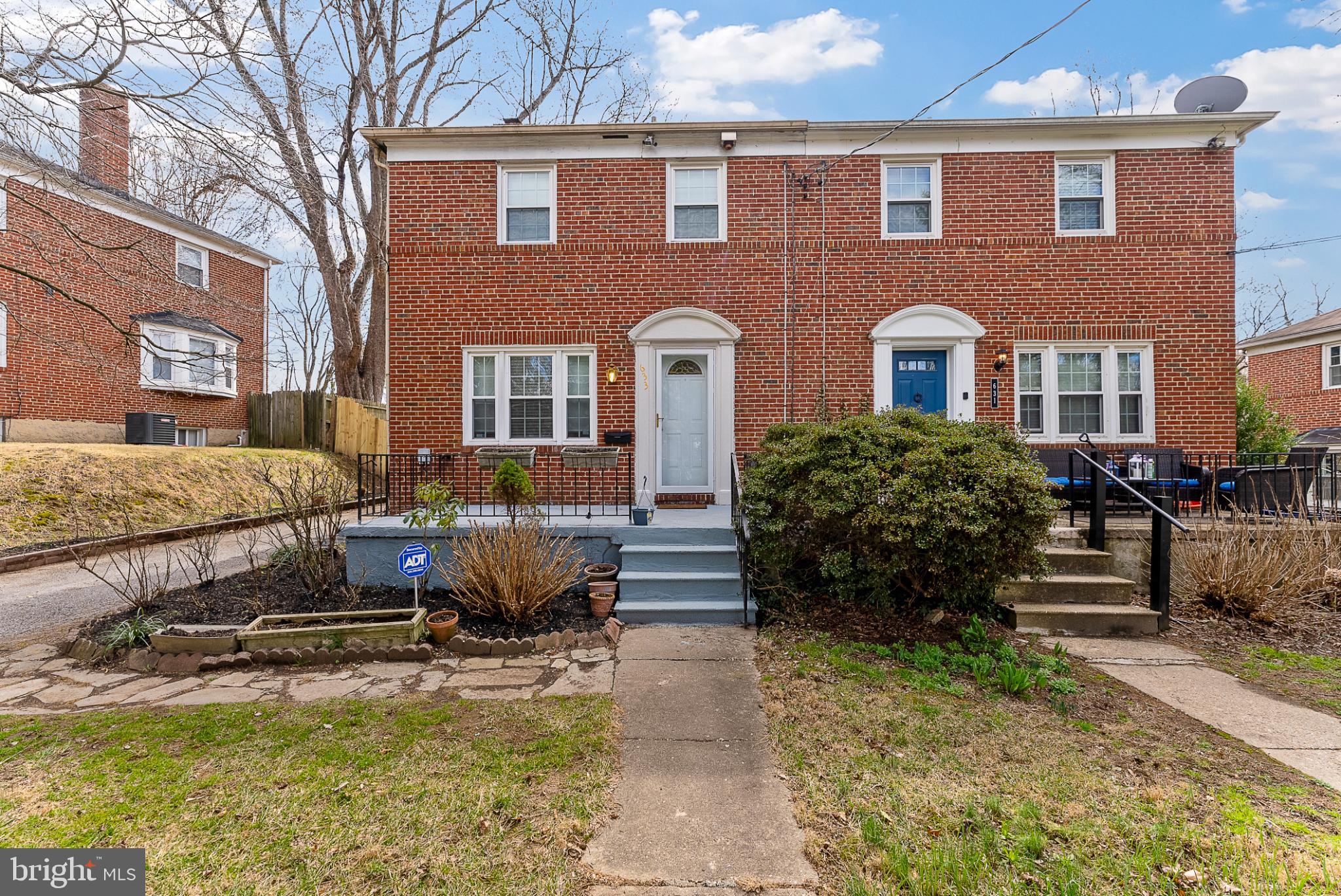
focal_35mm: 14
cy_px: 448
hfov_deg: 104.2
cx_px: 670
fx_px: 522
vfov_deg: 81.3
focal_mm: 14
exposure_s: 1/100
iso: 100
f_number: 8
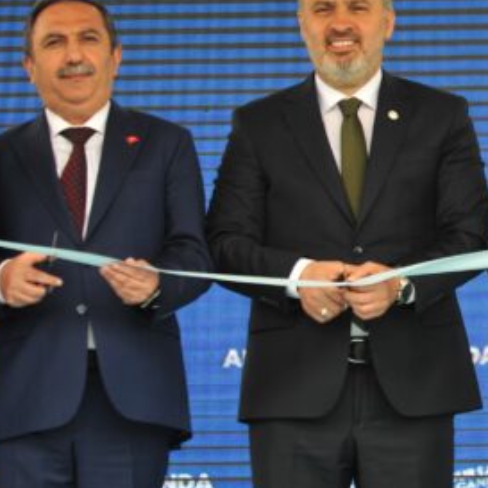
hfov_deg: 4.9
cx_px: 608
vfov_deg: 4.9
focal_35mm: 357
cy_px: 192
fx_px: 5694
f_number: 2.8
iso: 200
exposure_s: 1/800
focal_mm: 112
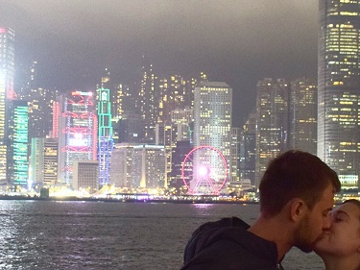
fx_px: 1040
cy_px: 150
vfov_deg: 14.8
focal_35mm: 100
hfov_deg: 19.6
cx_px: 178
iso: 800
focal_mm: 26
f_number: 5.6
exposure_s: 1/13
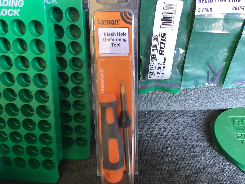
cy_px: 92
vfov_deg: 45.4
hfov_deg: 58.3
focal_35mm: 31
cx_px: 122
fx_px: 219
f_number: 2.4
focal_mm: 3.3
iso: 320
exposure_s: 1/33
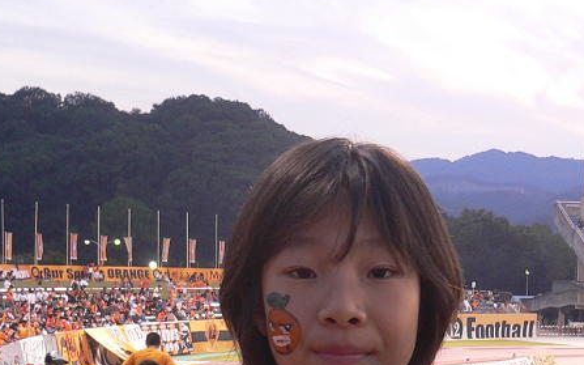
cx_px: 379
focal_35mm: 85
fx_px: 1352
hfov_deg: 24.3
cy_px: 403
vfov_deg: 15.0
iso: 100
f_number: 2.8
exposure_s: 1/25
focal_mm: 5.8
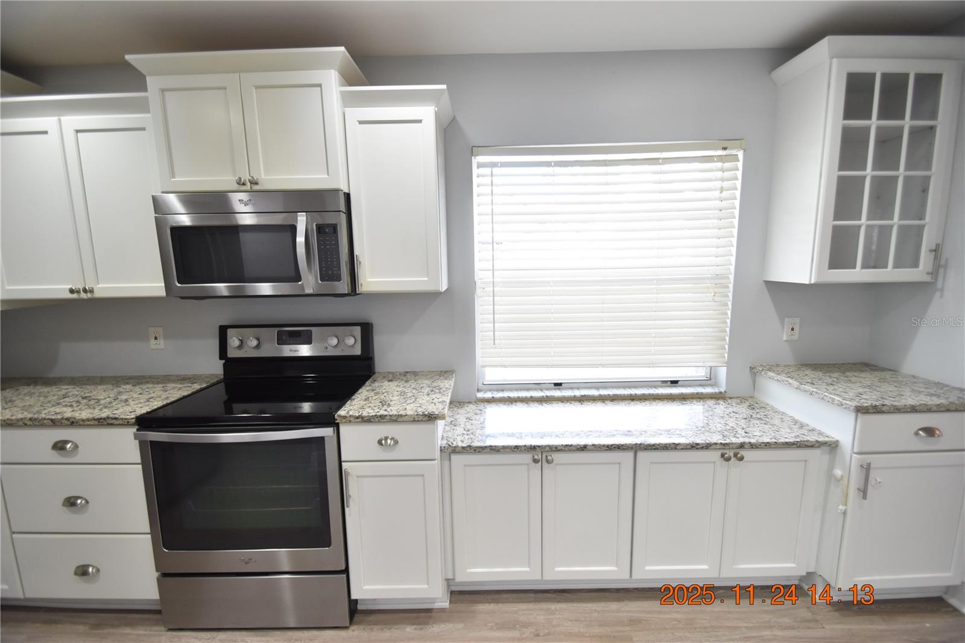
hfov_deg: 100.4
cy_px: 322
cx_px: 482
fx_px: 402
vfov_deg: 77.3
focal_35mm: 15
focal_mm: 10
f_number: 3.5
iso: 800
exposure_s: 1/60
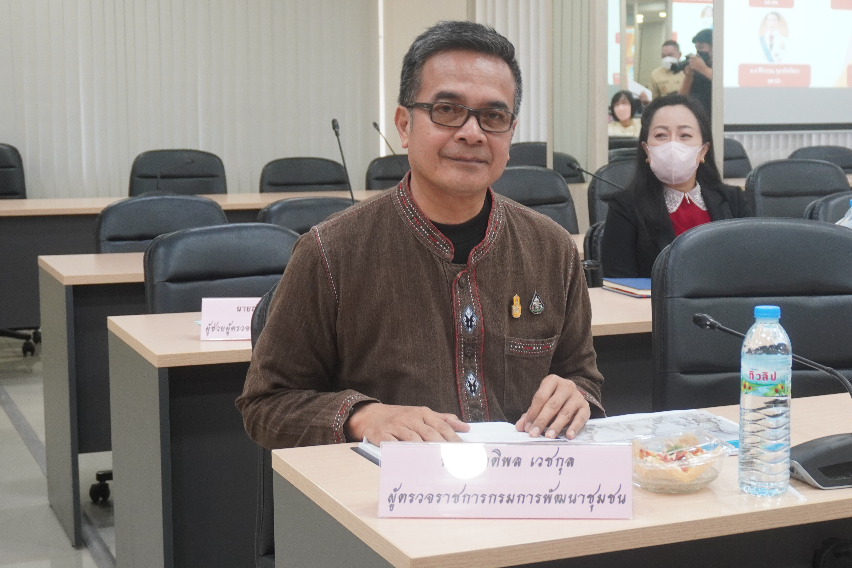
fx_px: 1515
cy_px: 270
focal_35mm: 64
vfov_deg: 21.2
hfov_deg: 31.3
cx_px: 540
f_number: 5
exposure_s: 1/50
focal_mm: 30
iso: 640
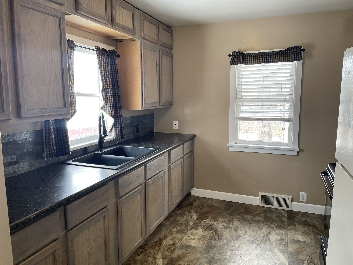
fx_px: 265
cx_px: 176
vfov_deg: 53.1
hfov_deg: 67.3
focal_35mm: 26
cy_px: 132
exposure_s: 1/120
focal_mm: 4.2
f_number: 1.6
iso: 125
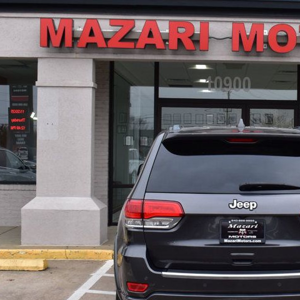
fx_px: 666
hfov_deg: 24.6
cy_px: 162
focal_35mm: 68
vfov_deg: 25.4
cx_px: 272
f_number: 9
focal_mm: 25
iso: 400
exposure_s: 1/125
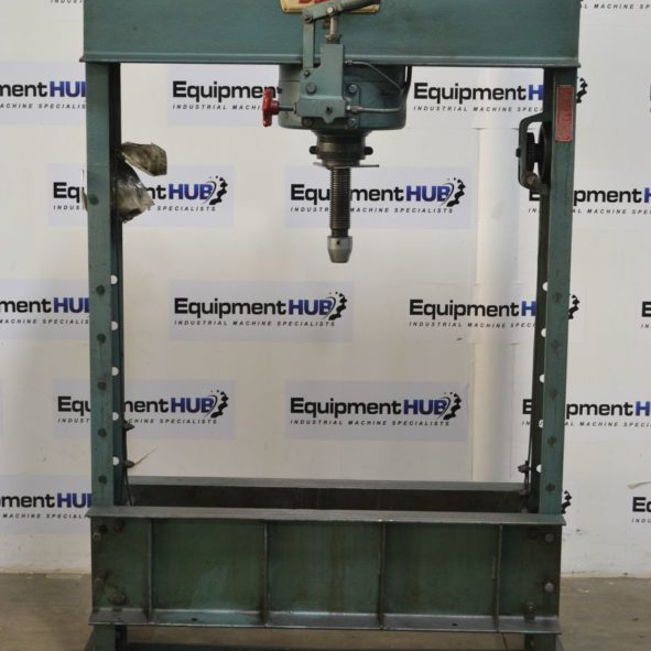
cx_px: 322
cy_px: 306
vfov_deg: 26.1
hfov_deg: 26.1
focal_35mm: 66
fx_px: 1404
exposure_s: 1/25
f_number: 5
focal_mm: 34
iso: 400
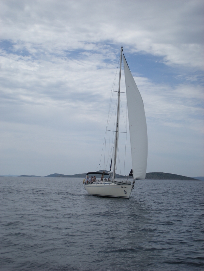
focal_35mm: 56
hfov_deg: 26.1
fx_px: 440
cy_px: 136
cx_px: 102
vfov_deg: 34.3
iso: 64
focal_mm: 9.3
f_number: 5.6
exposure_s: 1/526
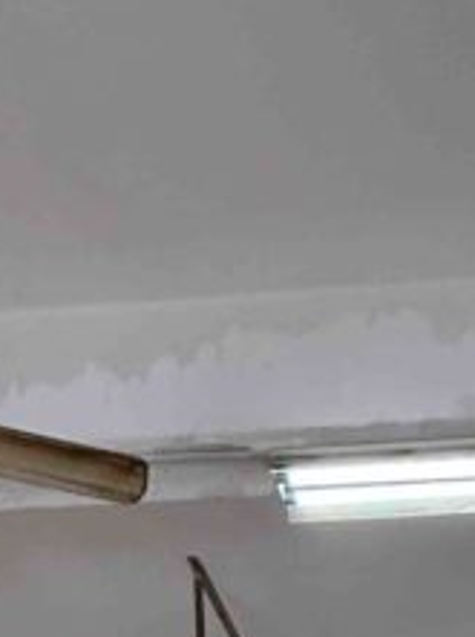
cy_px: 1418
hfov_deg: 21.3
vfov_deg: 16.7
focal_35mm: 65
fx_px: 1193
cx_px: 533
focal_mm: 2.22
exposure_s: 1/100
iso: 320
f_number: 2.2
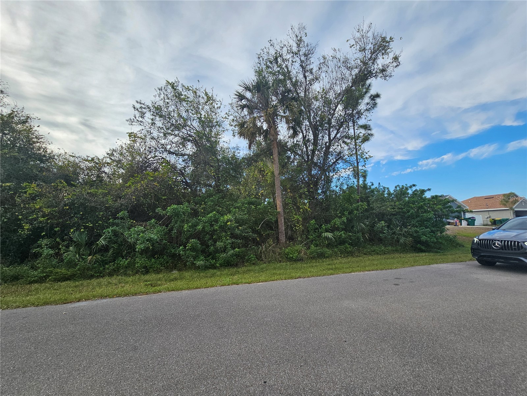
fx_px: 198
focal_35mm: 13
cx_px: 264
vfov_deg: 89.9
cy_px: 198
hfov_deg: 106.2
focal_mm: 2.2
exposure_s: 1/1709
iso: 50
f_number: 2.2
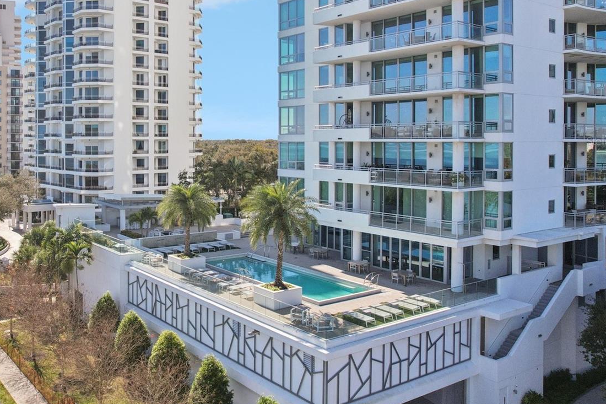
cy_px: 141
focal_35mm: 32
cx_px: 195
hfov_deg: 57.3
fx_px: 539
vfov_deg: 40.7
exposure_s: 1/2000
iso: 140
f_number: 2.8
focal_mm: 8.38
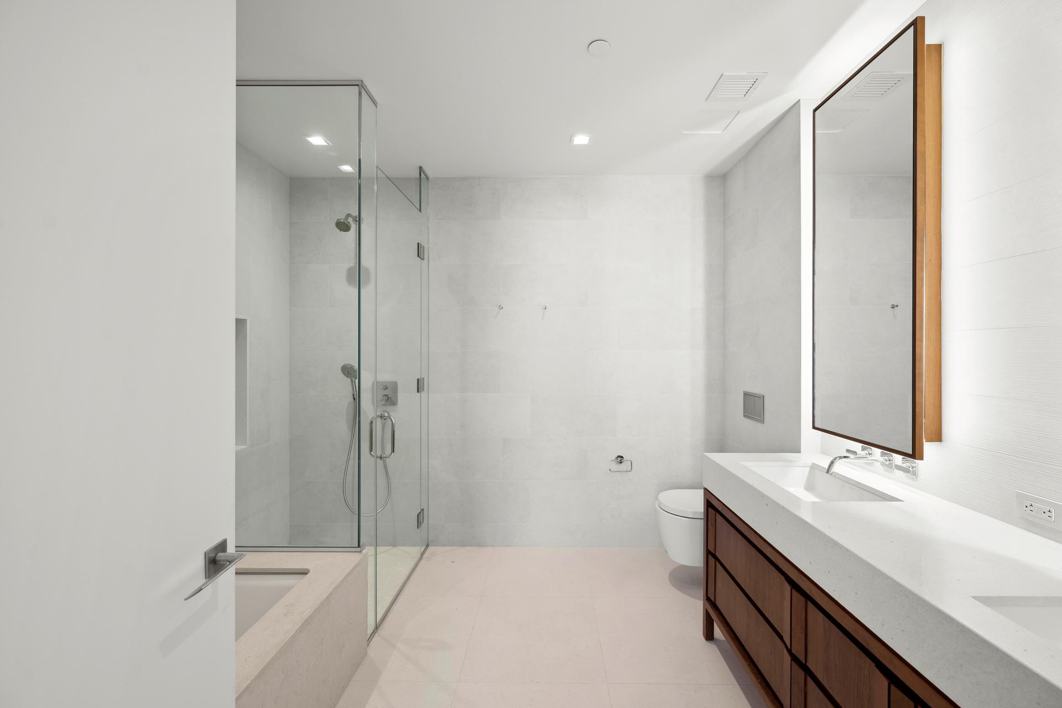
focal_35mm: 14
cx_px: 531
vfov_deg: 81.2
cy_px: 354
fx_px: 413
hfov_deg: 104.3
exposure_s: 1/40
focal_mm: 14
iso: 320
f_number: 6.3
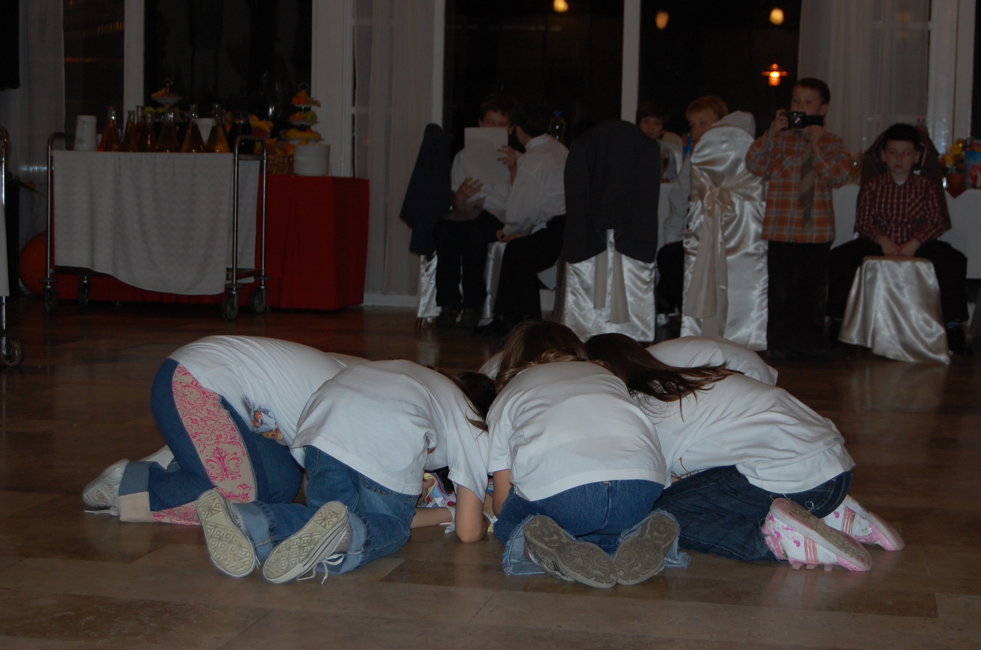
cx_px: 490
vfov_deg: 20.1
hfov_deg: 29.9
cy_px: 325
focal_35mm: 68
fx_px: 1836
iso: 400
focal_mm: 45
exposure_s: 1/60
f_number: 5.3
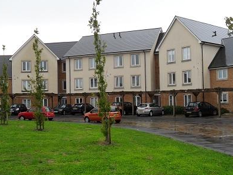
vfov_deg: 33.6
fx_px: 289
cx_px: 136
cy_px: 95
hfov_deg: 43.7
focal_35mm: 43
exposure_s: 1/250
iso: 100
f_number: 2.8
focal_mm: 6.2
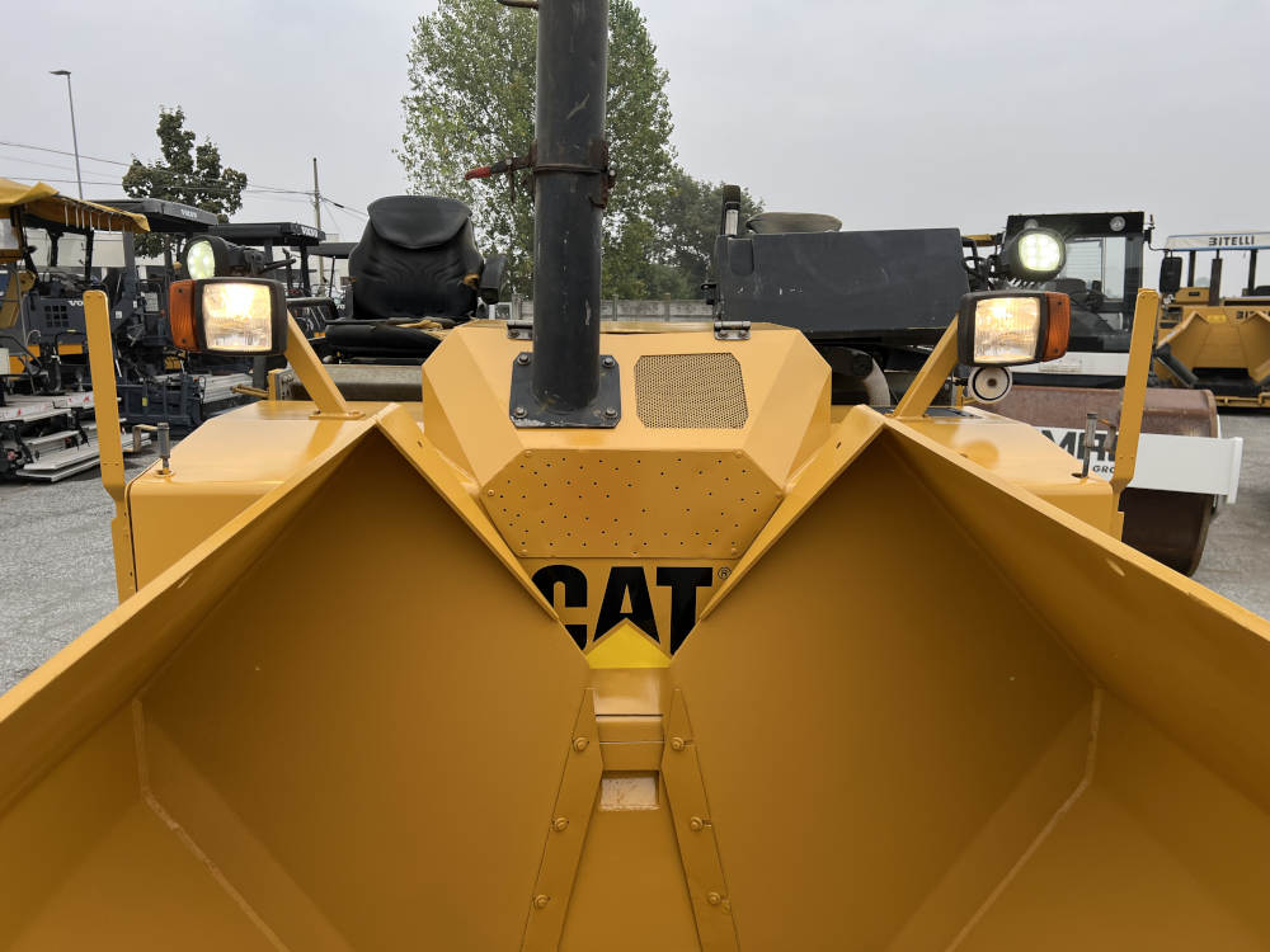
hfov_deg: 67.3
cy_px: 476
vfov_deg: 53.1
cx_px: 635
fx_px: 954
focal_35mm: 26
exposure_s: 1/581
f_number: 1.5
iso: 50
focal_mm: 5.7
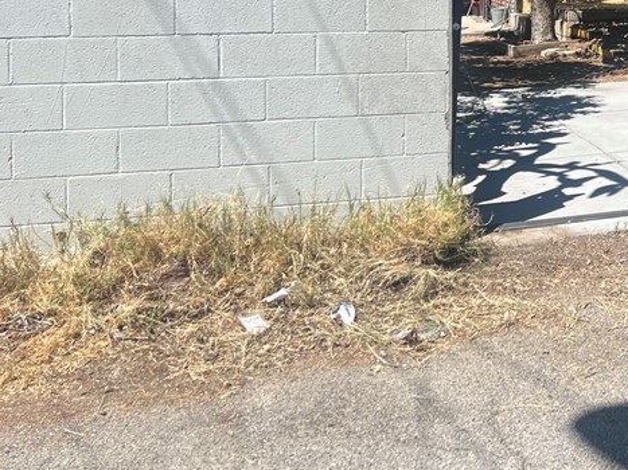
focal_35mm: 57
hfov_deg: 30.5
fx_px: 1034
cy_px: -21
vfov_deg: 24.3
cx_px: 679
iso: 50
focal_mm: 5.7
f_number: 1.5
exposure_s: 1/3831
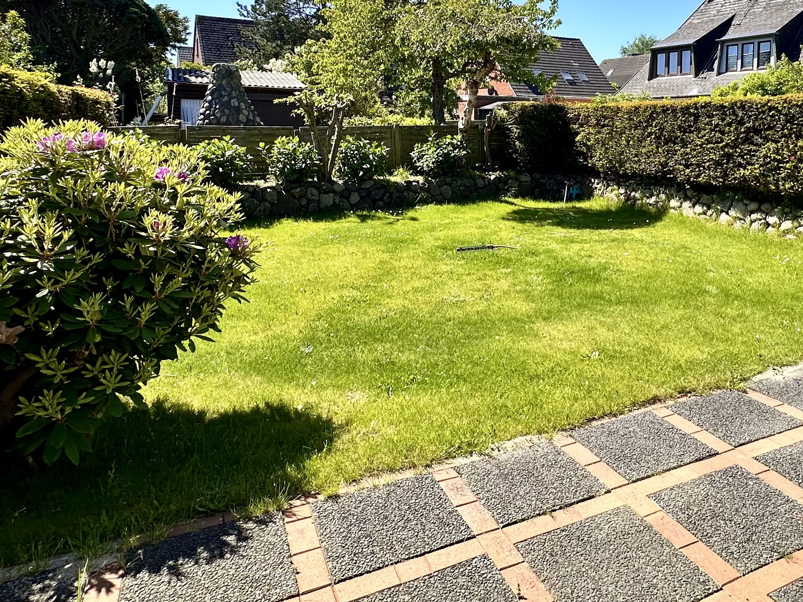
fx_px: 626
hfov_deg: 63.8
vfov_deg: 49.8
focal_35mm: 27
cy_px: 170
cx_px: 531
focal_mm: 2.22
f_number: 2.2
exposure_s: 1/1114
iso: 40
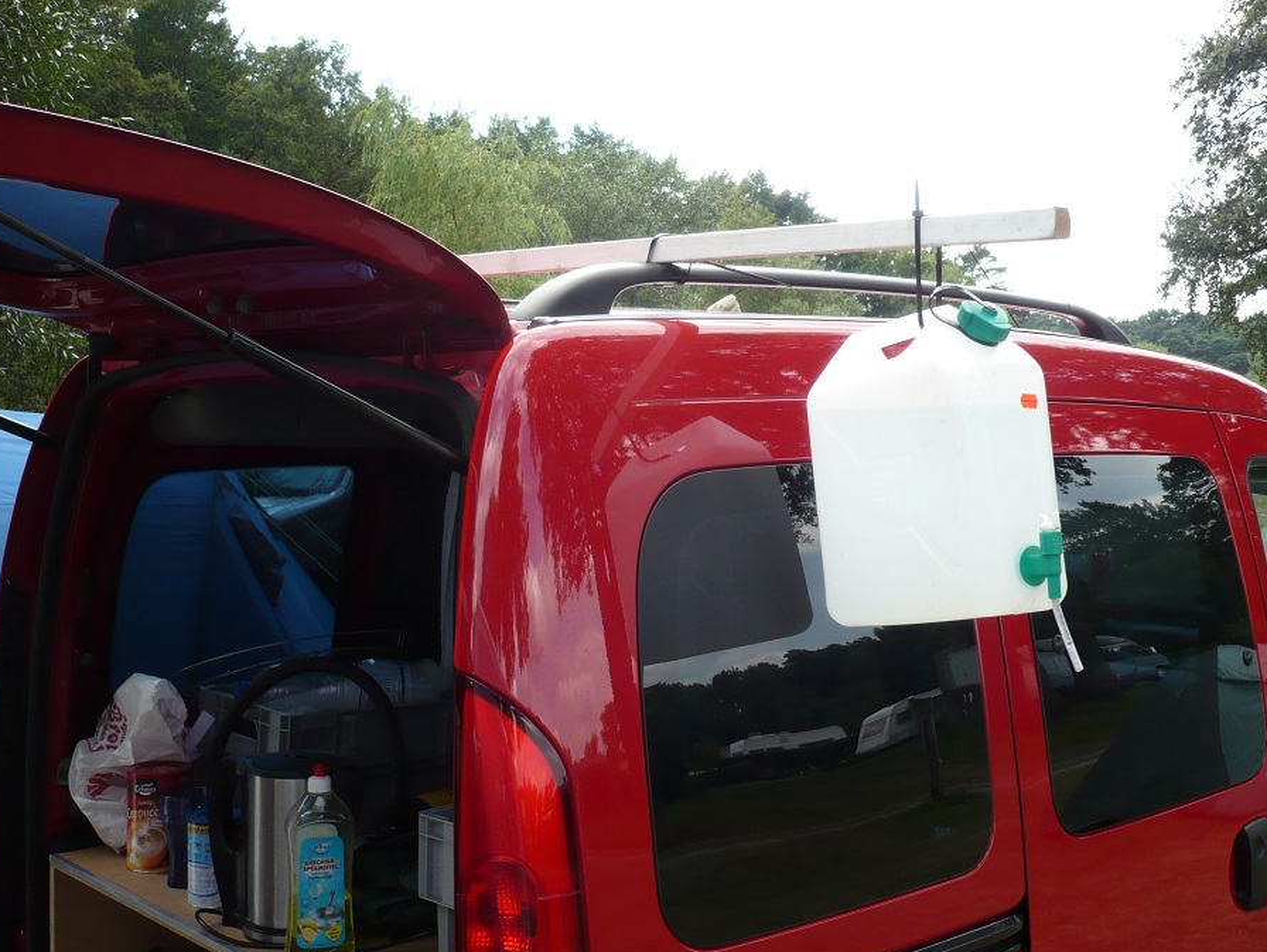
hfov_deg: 42.9
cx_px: 676
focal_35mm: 44
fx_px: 1611
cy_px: 465
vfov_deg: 32.9
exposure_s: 1/320
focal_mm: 6.6
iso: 100
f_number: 3
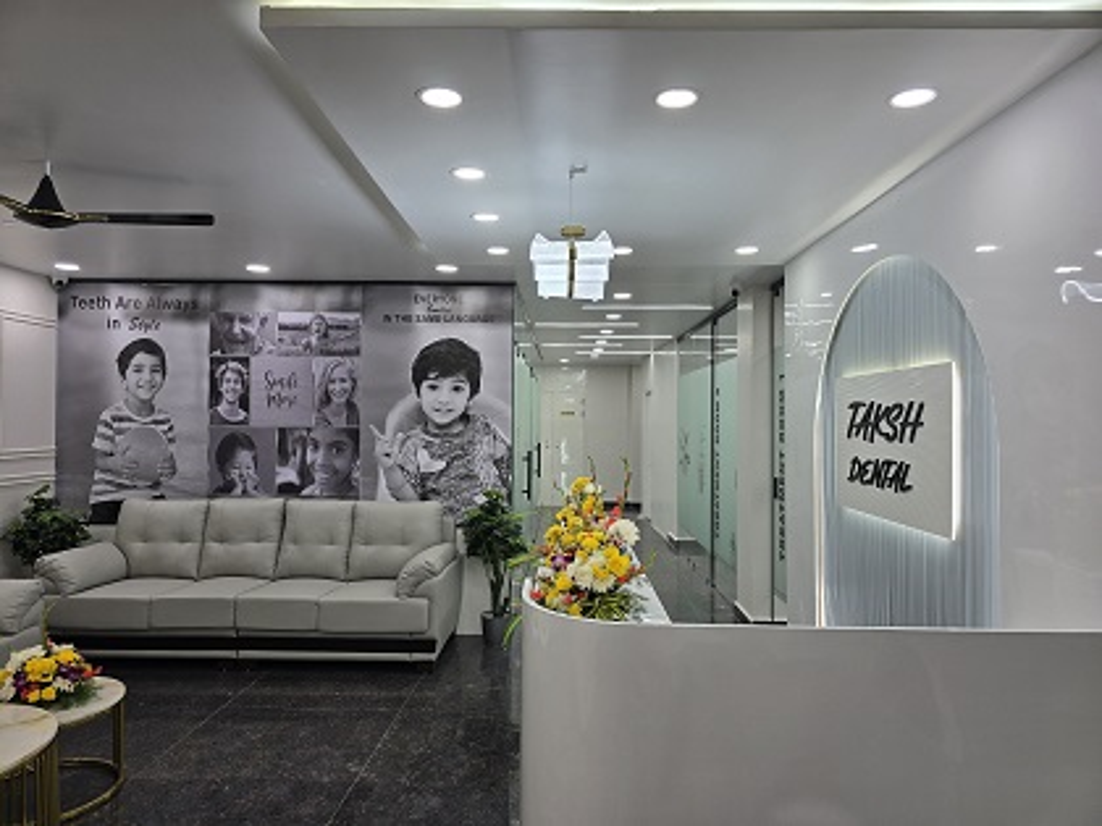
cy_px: 413
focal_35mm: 23
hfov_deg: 73.9
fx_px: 732
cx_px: 551
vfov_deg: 58.9
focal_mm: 6.3
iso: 32
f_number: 1.7
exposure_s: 1/100
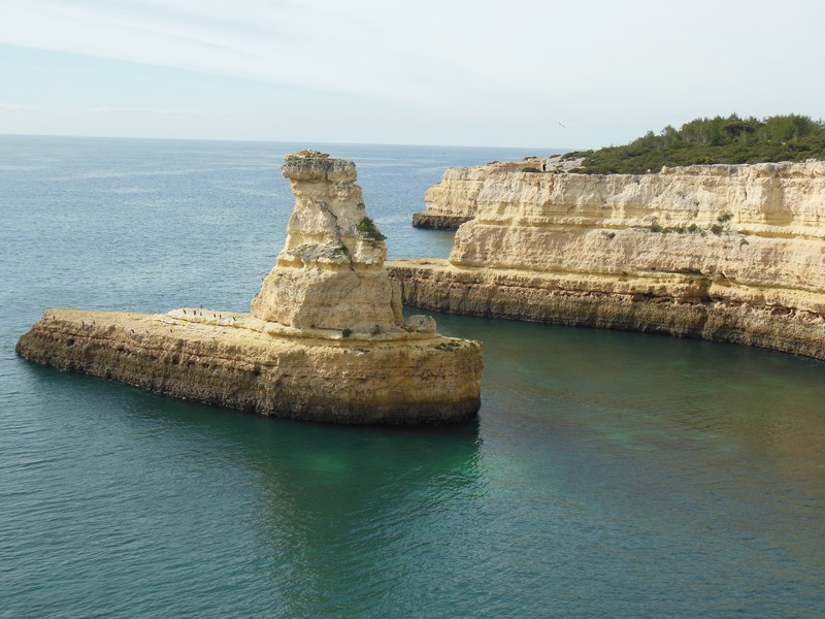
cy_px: 310
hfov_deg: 38.2
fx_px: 1192
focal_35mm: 50
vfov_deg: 29.1
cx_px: 412
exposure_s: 1/1000
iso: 125
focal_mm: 8.9
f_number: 4
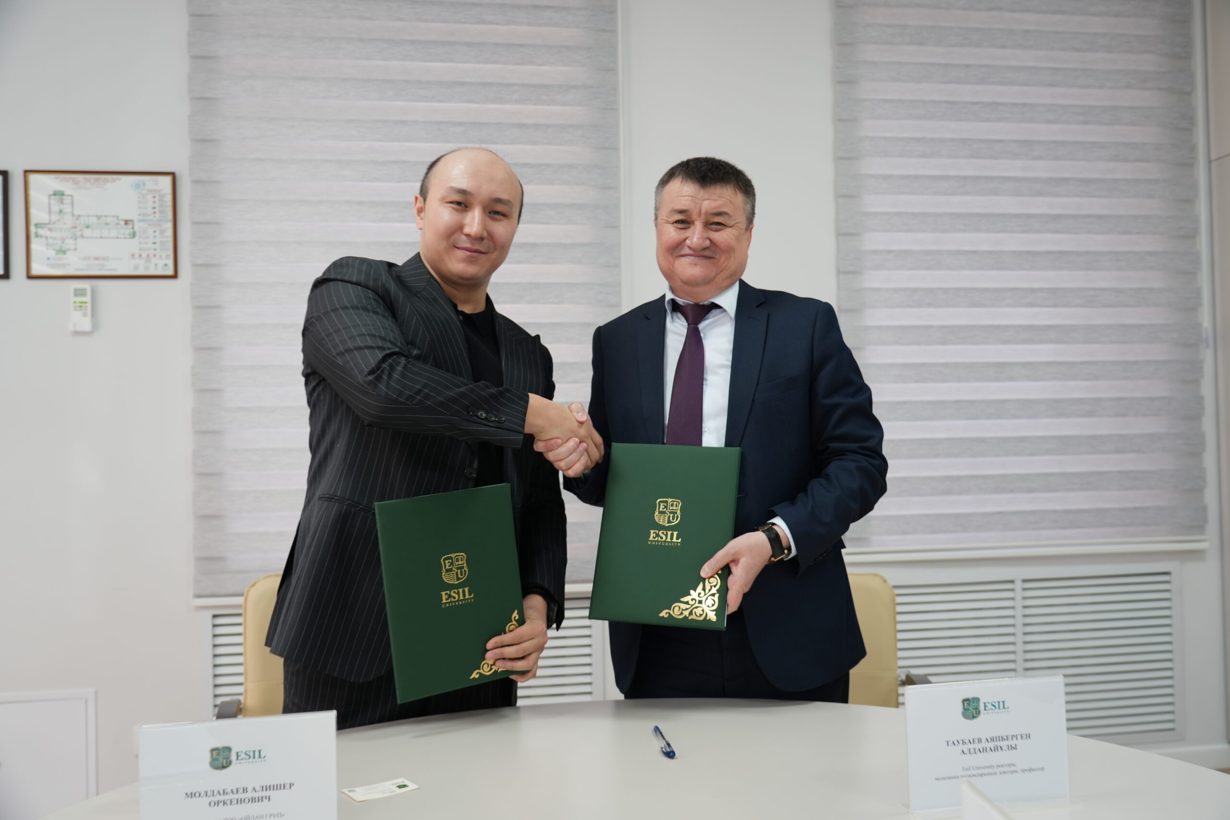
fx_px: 1059
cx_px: 615
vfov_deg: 42.3
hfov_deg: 60.3
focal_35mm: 31
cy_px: 410
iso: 320
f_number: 4
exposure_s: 1/40
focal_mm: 31
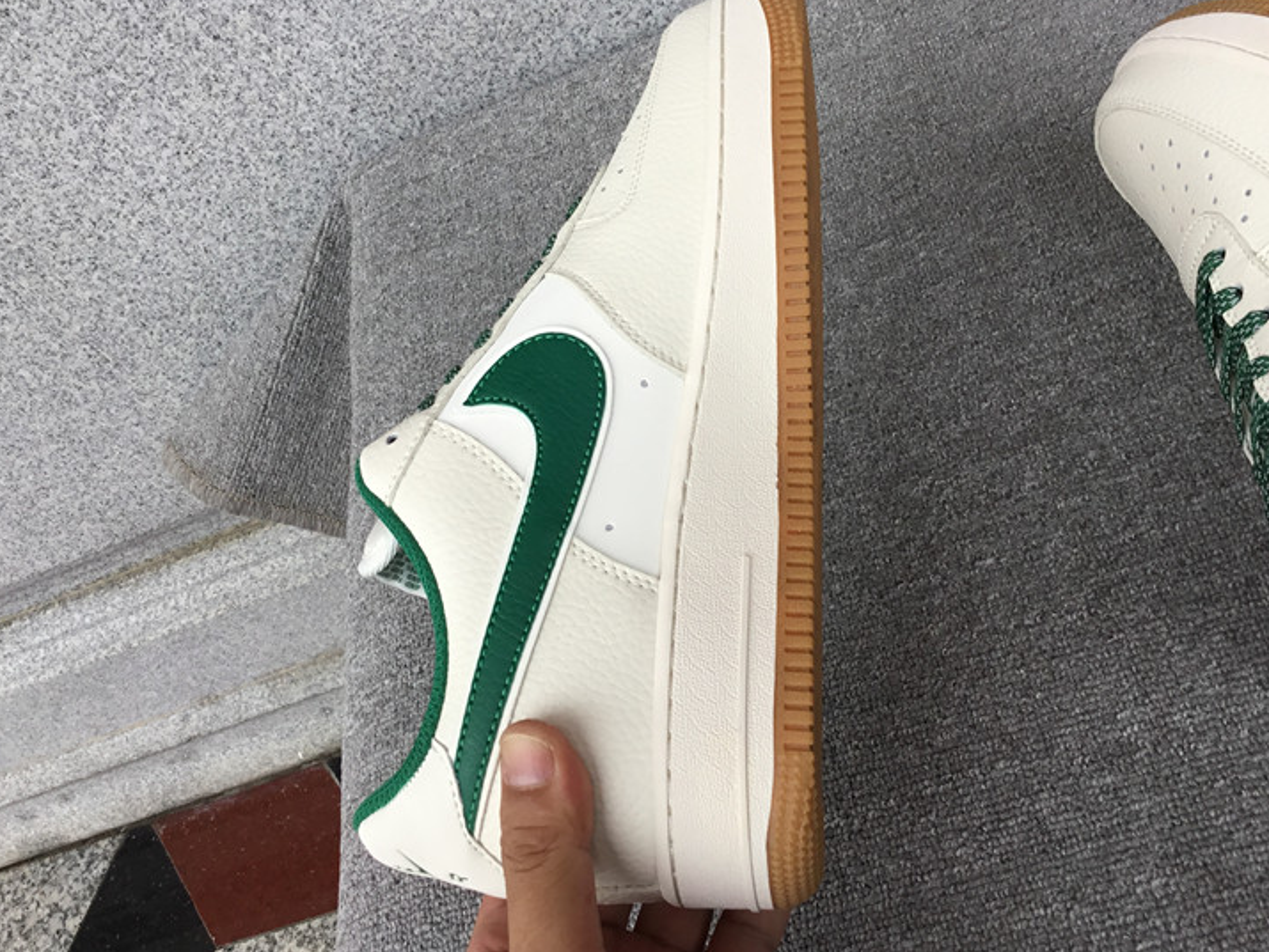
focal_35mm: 39
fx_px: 1430
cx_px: 634
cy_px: 377
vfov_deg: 36.7
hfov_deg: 47.8
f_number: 2.4
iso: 25
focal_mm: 3.3
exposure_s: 1/164
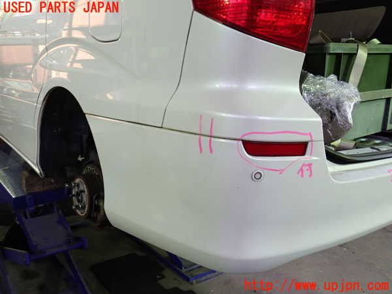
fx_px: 340
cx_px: 196
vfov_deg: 46.8
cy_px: 147
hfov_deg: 60.0
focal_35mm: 30
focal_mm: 5.4
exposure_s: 1/30
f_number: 2.3
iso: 250
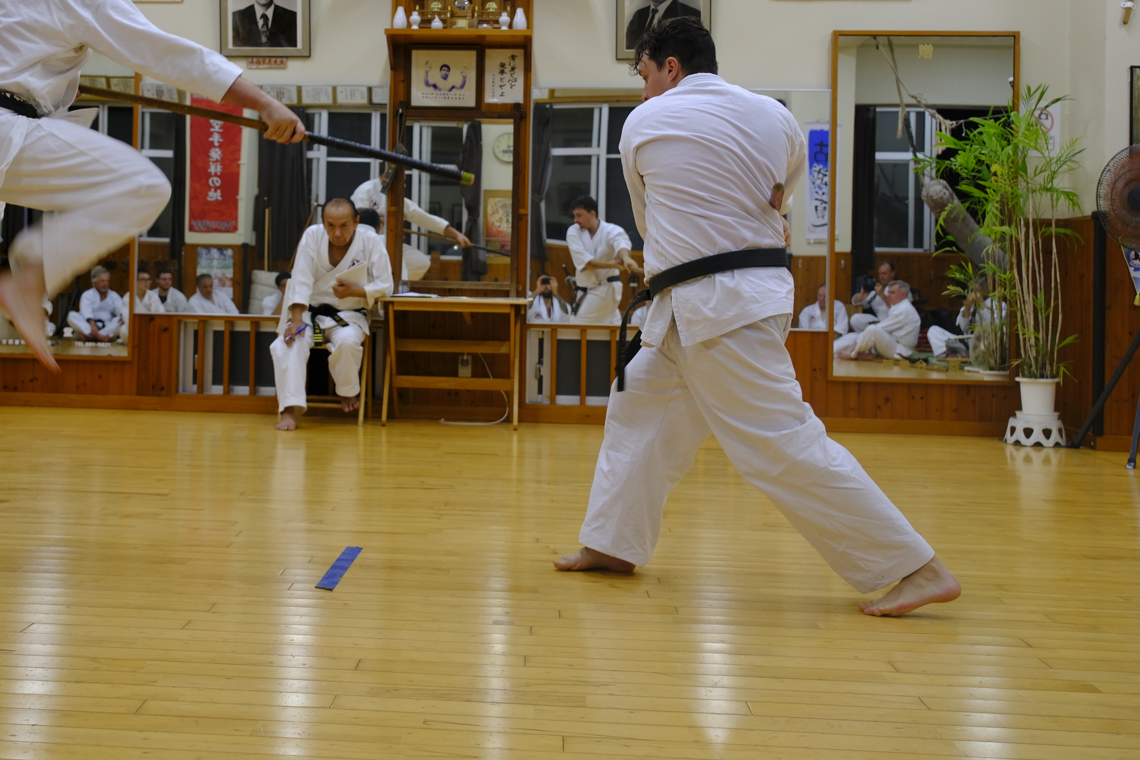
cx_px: 392
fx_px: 1488
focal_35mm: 47
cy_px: 258
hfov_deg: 41.4
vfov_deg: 28.5
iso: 320
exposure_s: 1/100
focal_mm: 21.7
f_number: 2.8
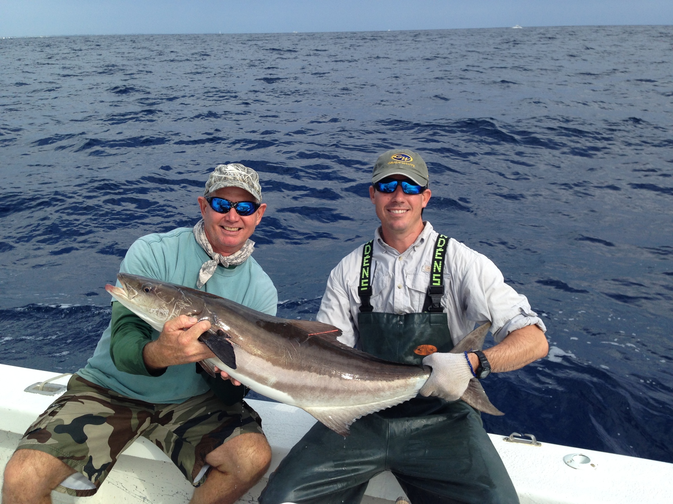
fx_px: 642
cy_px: 252
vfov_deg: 42.9
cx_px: 336
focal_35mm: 33
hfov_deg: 55.4
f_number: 2.4
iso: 50
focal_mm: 4.12
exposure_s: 1/1063
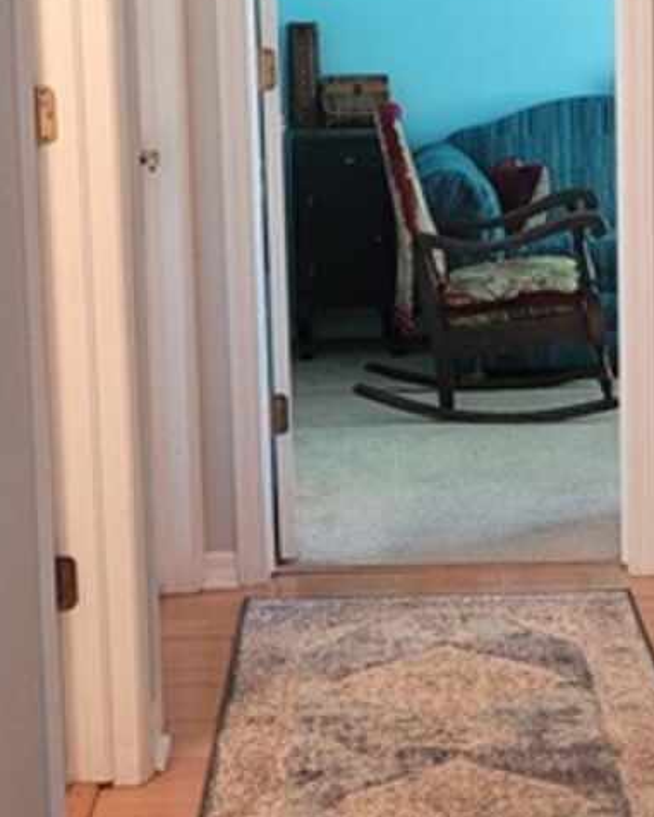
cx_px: 450
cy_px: 285
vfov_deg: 21.0
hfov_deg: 16.9
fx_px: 2201
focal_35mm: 91
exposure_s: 1/40
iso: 200
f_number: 1.8
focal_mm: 5.4
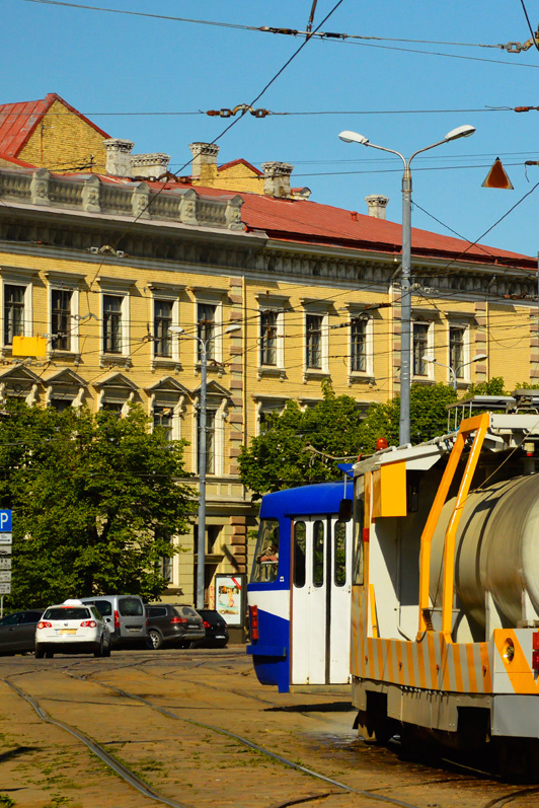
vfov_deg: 13.0
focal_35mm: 158
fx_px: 3545
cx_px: 549
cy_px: 405
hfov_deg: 8.6
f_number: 5.3
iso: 400
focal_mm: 70
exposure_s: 1/3200
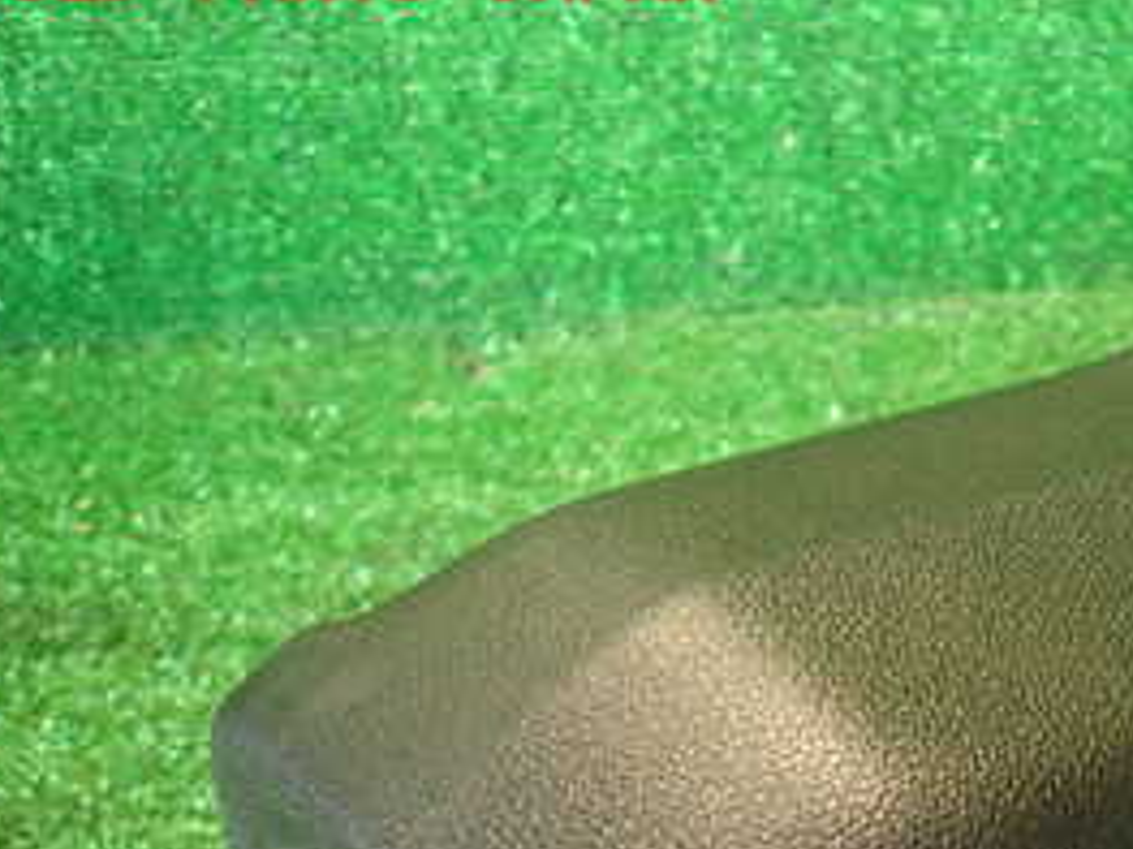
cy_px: 888
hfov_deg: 30.5
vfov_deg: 24.3
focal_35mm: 57
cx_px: 1228
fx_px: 1865
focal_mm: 4.5
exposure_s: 1/30
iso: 400
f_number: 2
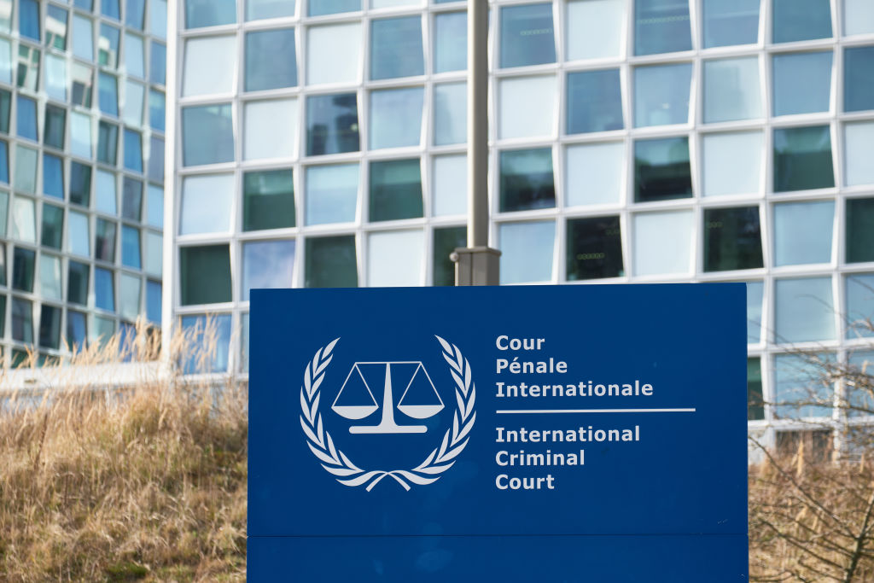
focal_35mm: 150
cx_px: 437
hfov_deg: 13.7
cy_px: 292
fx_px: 3642
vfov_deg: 9.2
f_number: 4.5
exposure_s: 1/500
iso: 160
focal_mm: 99.8
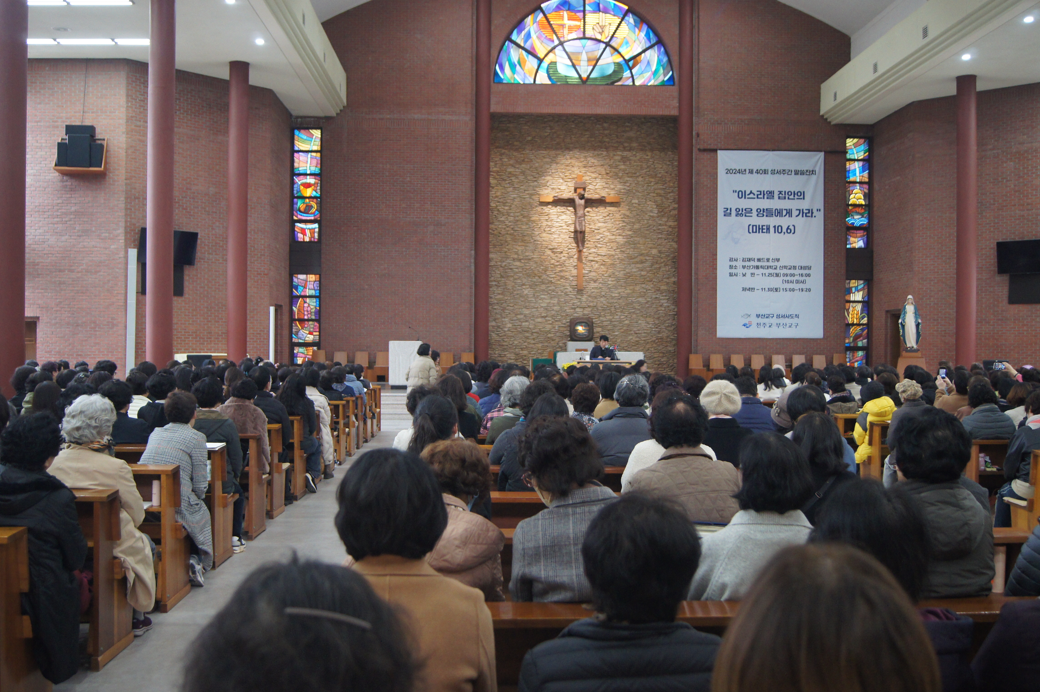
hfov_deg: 53.2
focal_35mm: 36
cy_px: 346
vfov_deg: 36.8
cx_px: 520
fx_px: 1039
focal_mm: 24
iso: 800
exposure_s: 1/40
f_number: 4
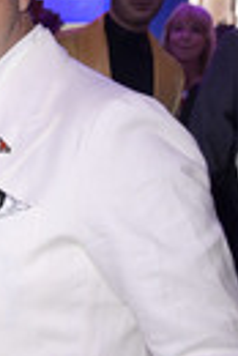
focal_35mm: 92
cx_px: -90
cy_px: 309
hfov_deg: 14.2
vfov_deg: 21.7
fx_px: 910
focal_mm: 30
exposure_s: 1/60
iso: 640
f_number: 7.1
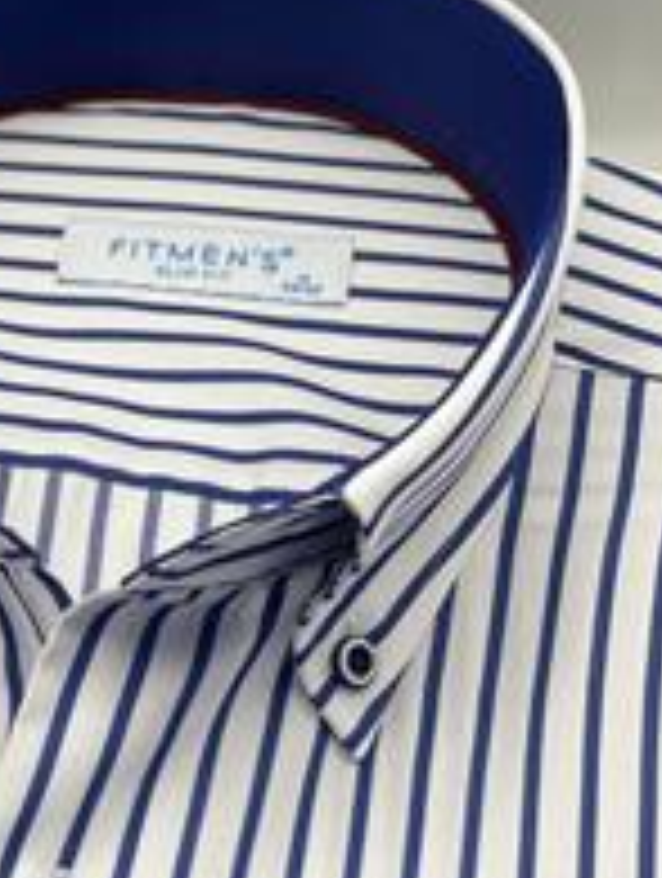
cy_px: 799
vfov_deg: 17.6
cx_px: 54
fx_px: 2796
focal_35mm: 110
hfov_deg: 13.4
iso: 25
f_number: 2
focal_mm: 6
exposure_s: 1/122
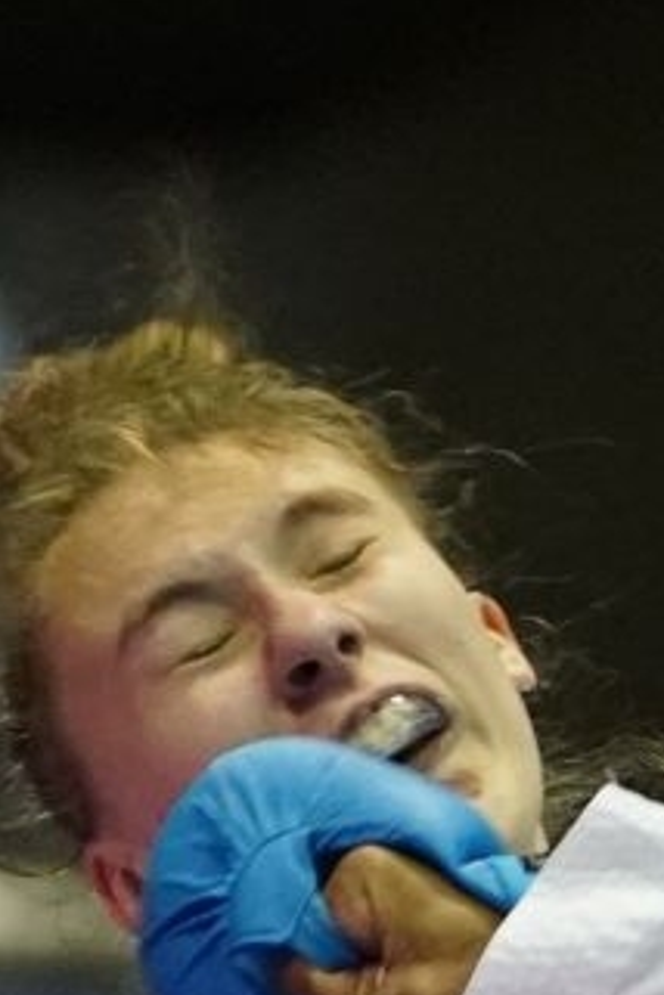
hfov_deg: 1.0
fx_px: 39726
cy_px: 1537
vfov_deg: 1.4
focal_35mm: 1436
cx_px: 1148
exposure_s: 1/800
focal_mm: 171
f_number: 2.8
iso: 6400
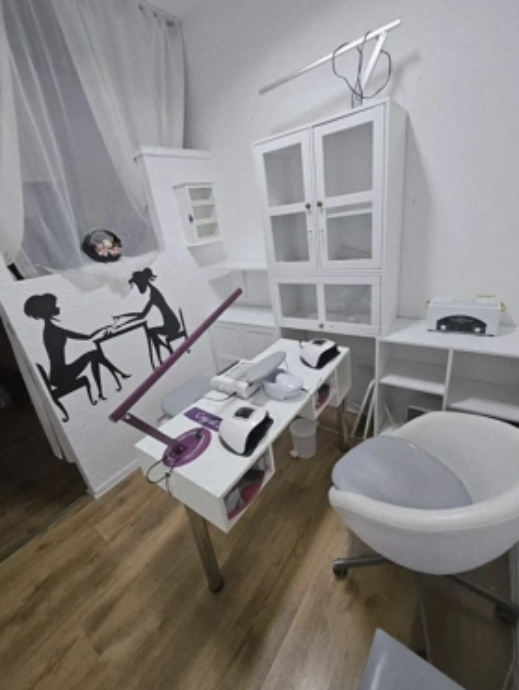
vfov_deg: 102.0
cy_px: 346
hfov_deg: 85.8
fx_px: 279
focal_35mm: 14
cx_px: 259
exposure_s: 1/50
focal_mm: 1.74
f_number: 2.2
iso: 160
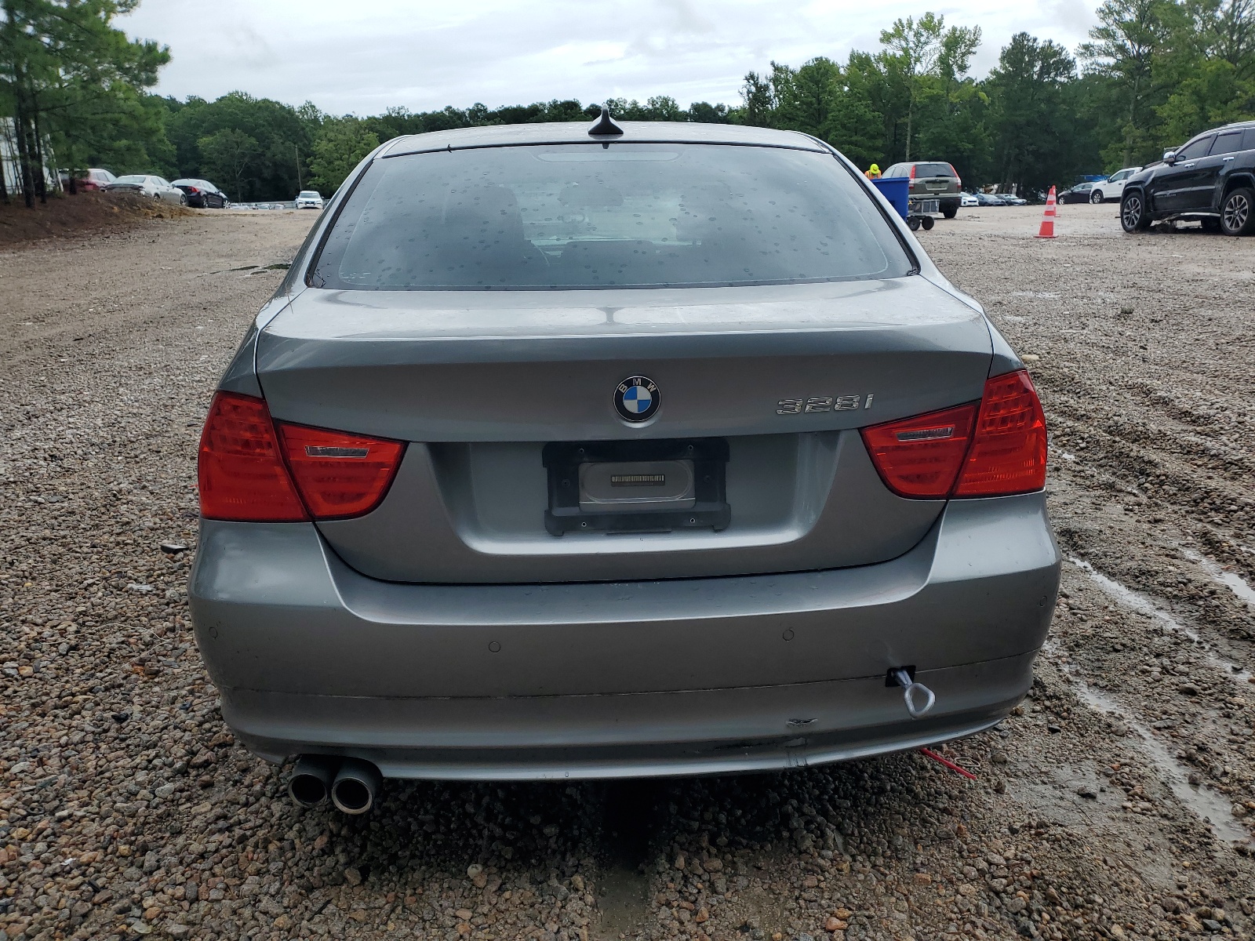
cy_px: 470
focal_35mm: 26
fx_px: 943
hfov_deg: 67.3
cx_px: 628
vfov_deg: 53.1
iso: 50
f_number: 1.5
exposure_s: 1/2500
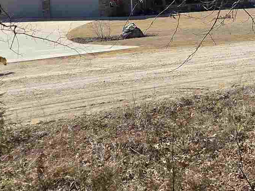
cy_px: 23
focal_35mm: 59
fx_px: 435
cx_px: 345
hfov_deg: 26.7
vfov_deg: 24.2
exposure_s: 1/1517
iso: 40
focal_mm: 2.2
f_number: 1.9
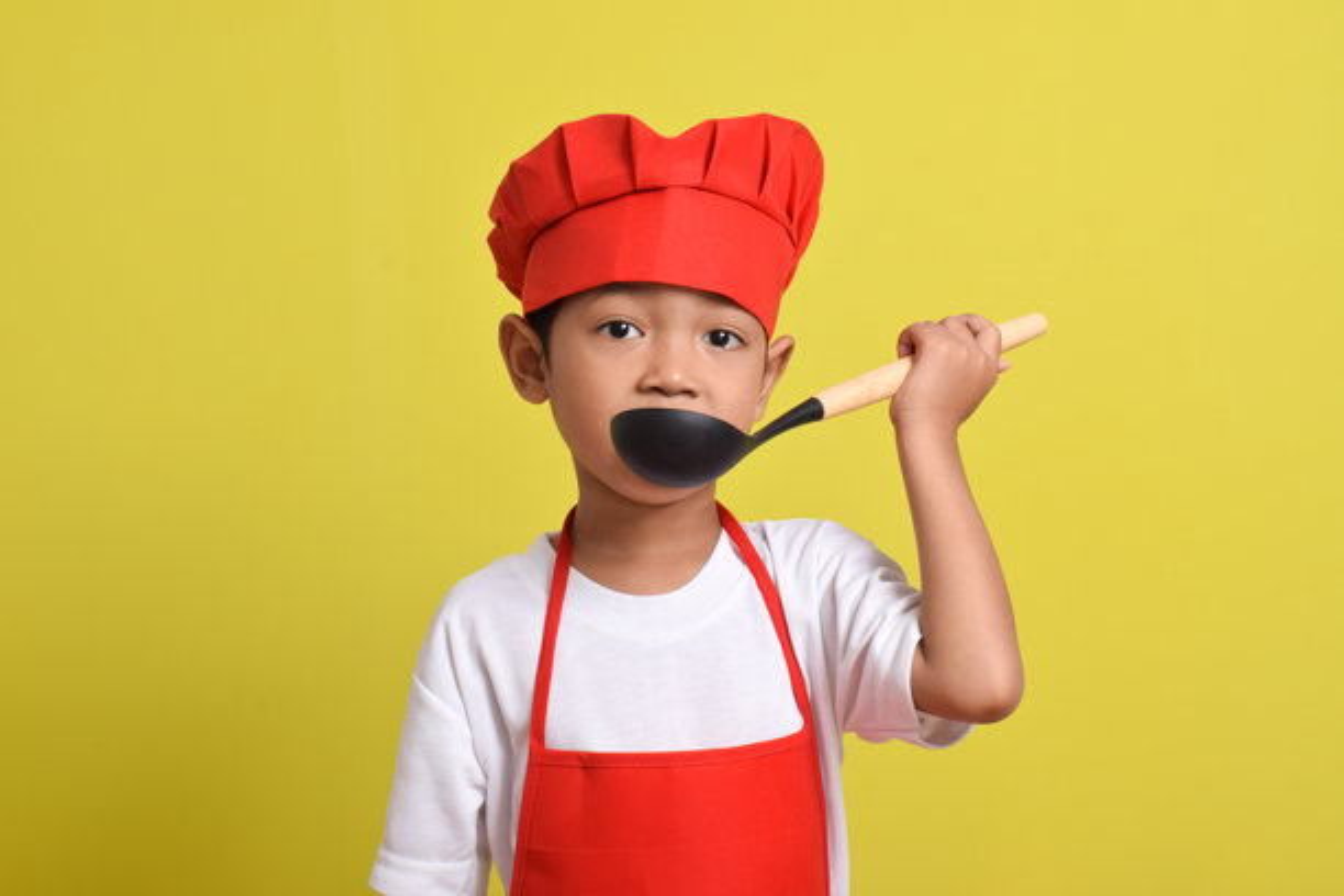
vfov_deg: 23.8
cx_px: 672
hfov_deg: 35.1
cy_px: 448
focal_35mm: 57
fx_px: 2128
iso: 250
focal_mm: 38
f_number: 13
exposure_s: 1/125
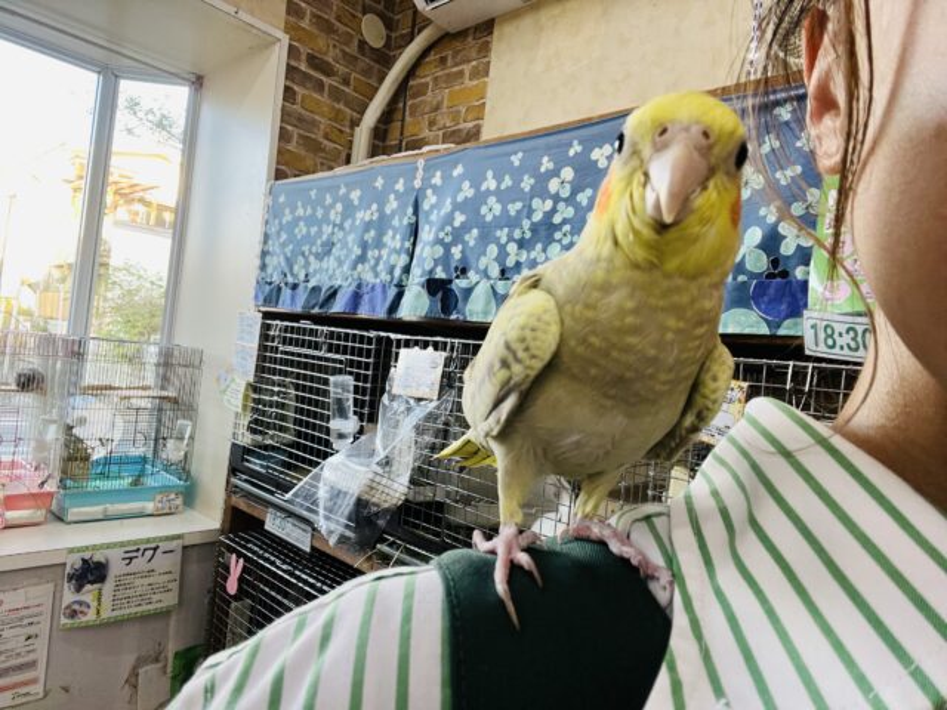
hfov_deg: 73.9
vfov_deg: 58.9
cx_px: 474
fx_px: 629
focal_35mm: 23
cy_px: 355
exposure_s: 1/50
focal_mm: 2.71
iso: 100
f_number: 2.2
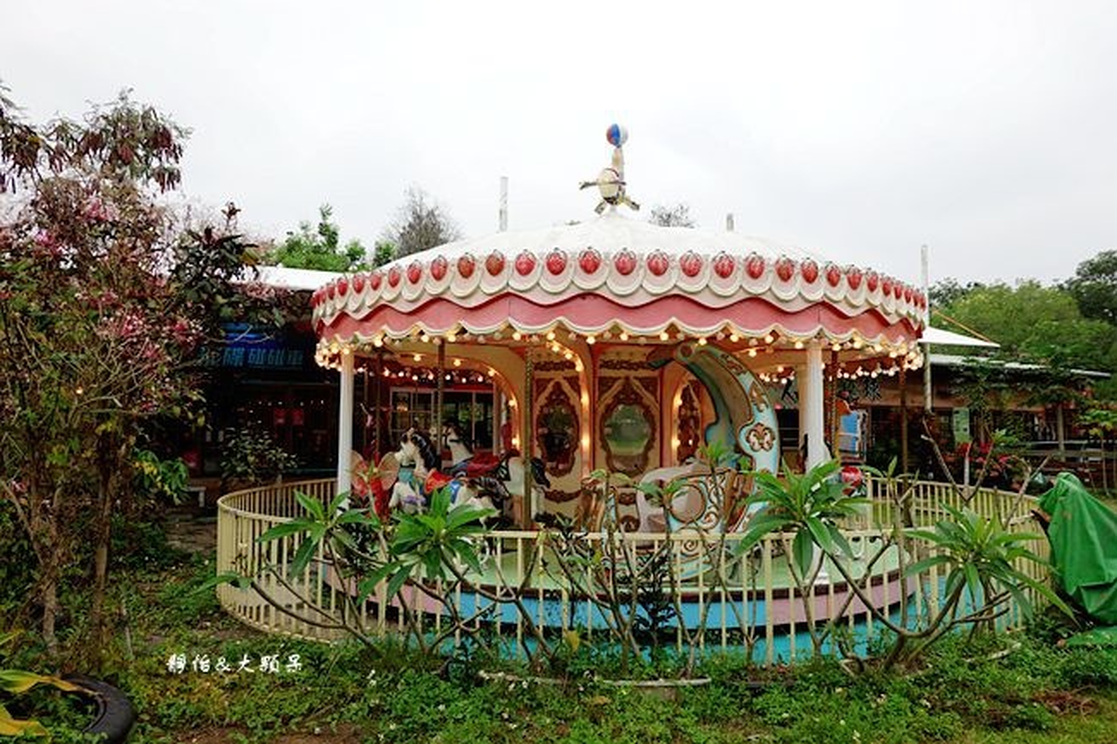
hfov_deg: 69.4
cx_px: 558
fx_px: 806
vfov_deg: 49.5
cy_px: 372
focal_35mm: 26
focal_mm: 9.75
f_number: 3.2
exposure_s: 1/40
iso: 125
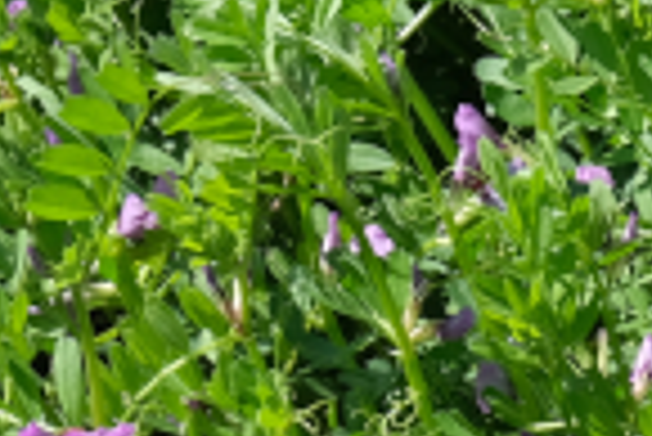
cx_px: 926
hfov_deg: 6.1
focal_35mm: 337
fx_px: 6109
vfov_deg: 4.0
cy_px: 1238
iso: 250
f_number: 10
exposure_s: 1/180
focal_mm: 32.9
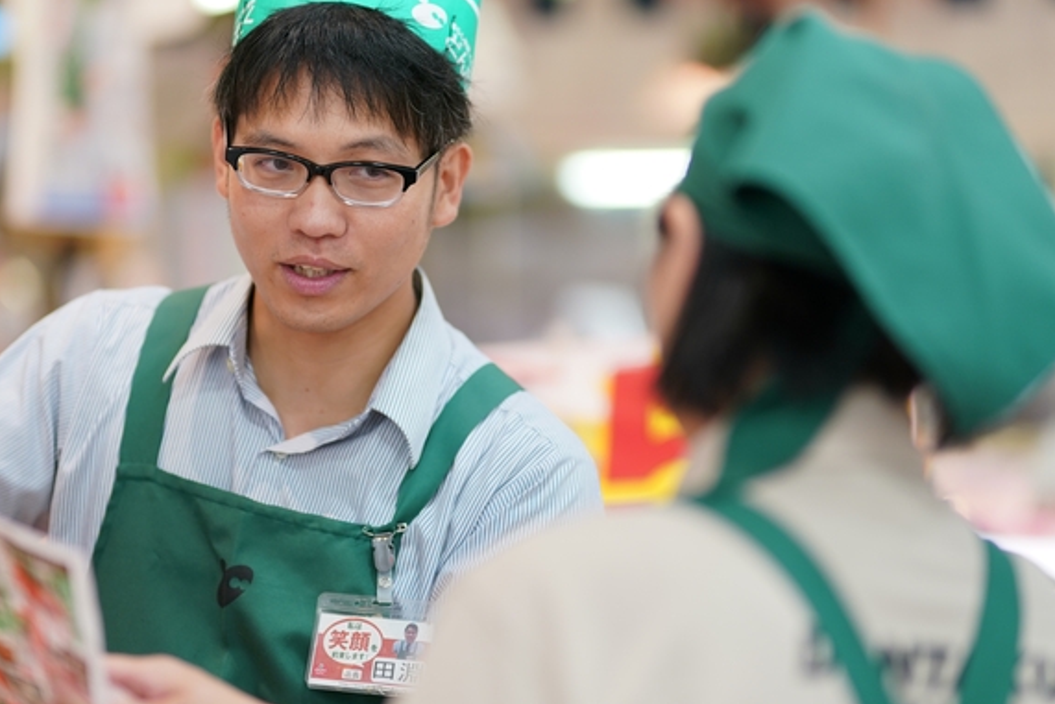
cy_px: 367
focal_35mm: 119
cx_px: 397
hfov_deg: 17.2
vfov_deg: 11.5
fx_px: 3488
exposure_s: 1/250
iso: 200
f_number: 1.4
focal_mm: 85
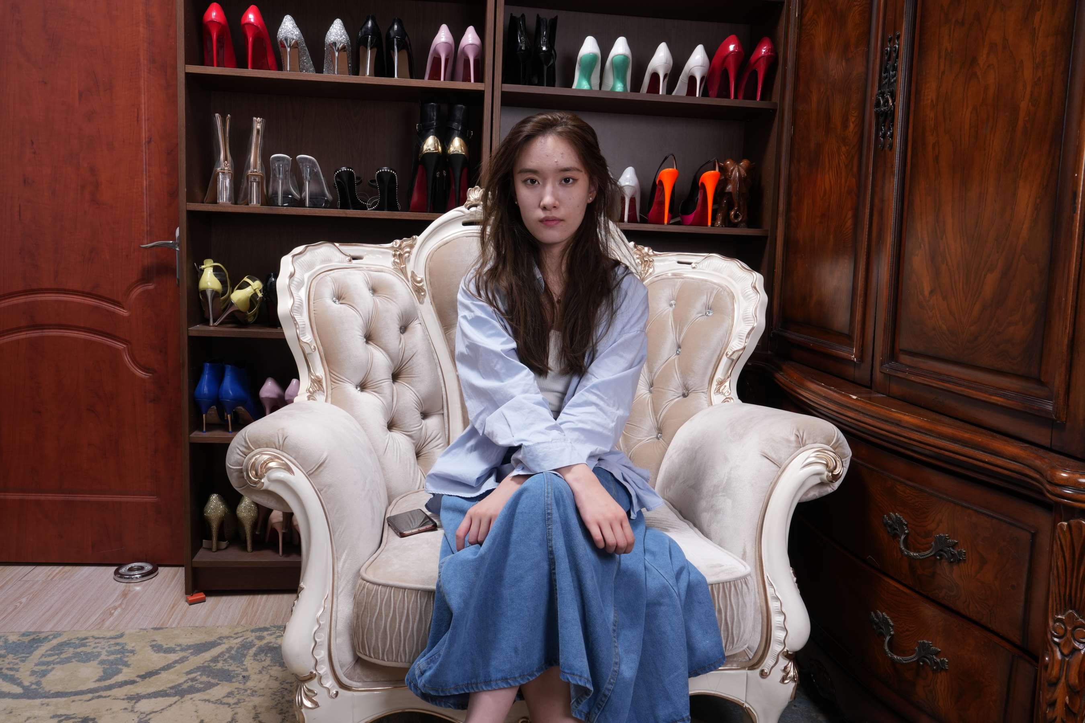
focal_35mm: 29
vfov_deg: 45.0
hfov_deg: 63.7
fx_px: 874
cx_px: 542
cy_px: 362
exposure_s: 1/125
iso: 200
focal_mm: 29
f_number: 14
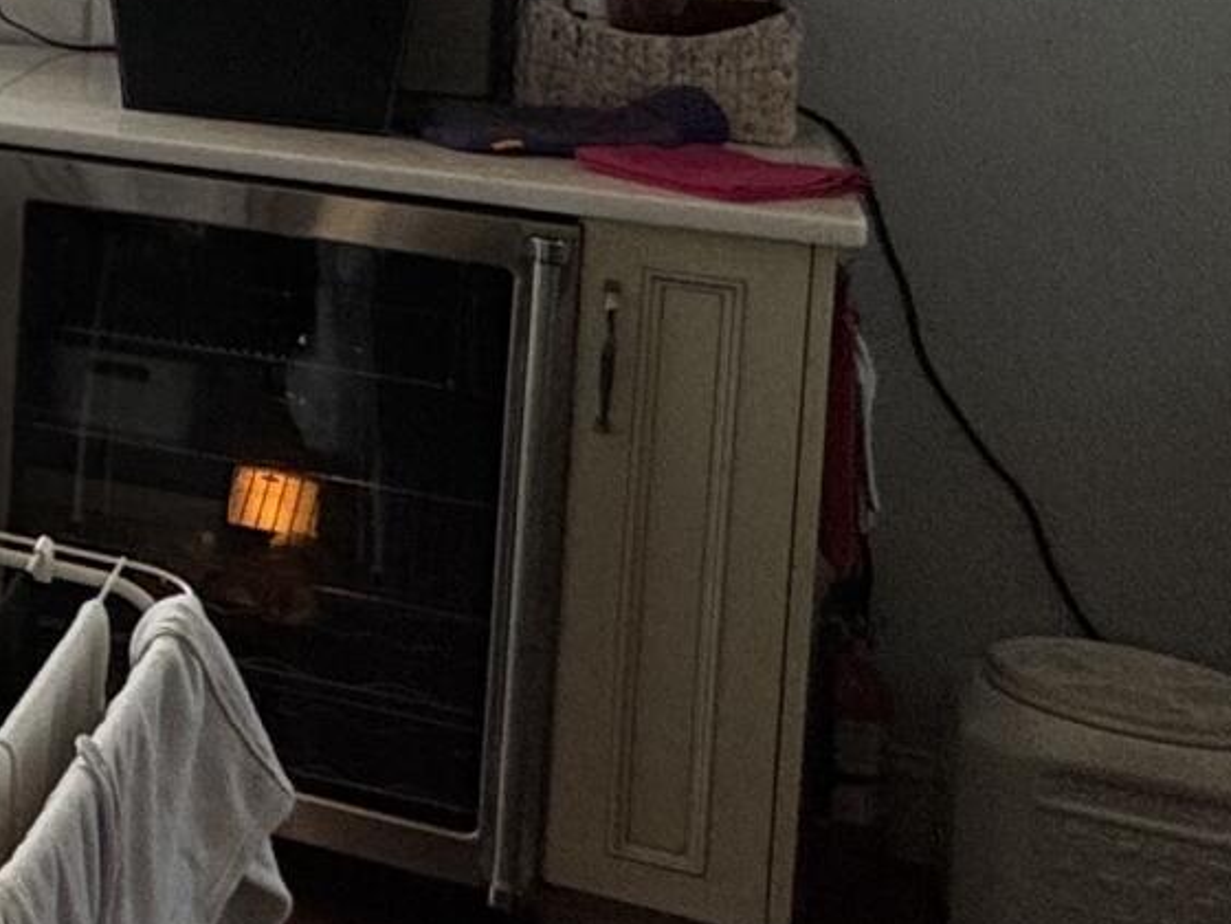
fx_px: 2667
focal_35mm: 75
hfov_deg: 16.9
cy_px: -268
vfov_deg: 18.3
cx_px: -1400
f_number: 2.2
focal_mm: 2.22
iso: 40
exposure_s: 1/399
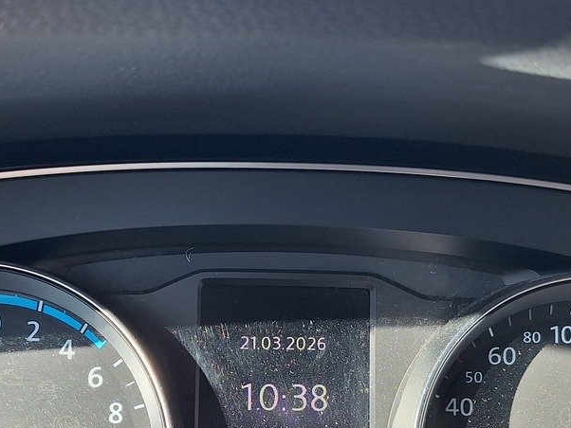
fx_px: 908
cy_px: 314
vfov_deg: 26.3
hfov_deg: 34.9
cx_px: 255
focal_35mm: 55
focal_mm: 5.54
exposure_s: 1/275
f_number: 1.8
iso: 40
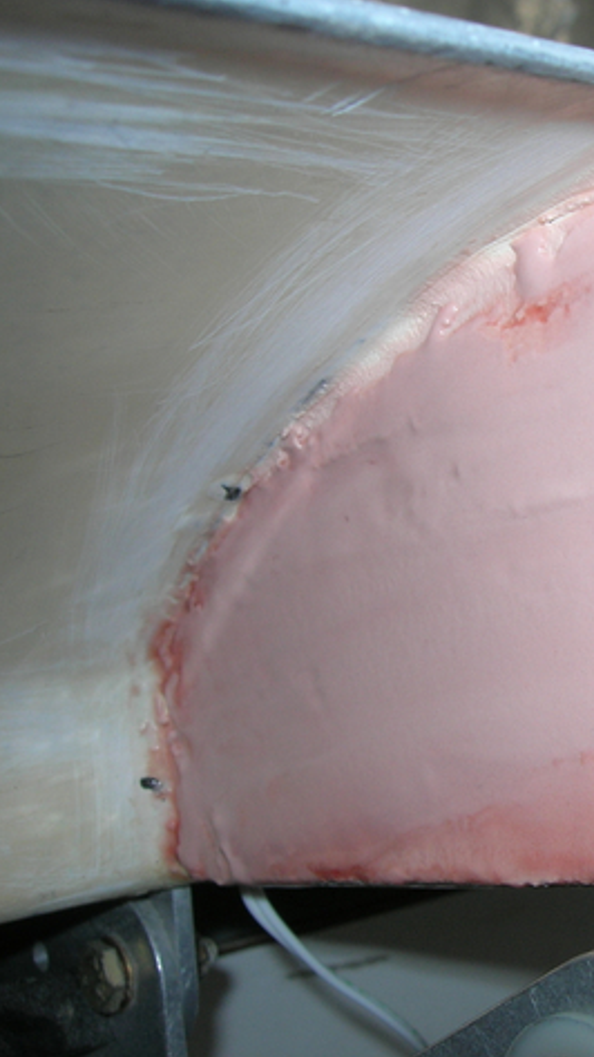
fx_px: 1568
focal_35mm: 56
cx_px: 621
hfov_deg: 20.6
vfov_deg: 37.2
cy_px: 530
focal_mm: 7.8
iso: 64
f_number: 4.8
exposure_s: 1/60.1
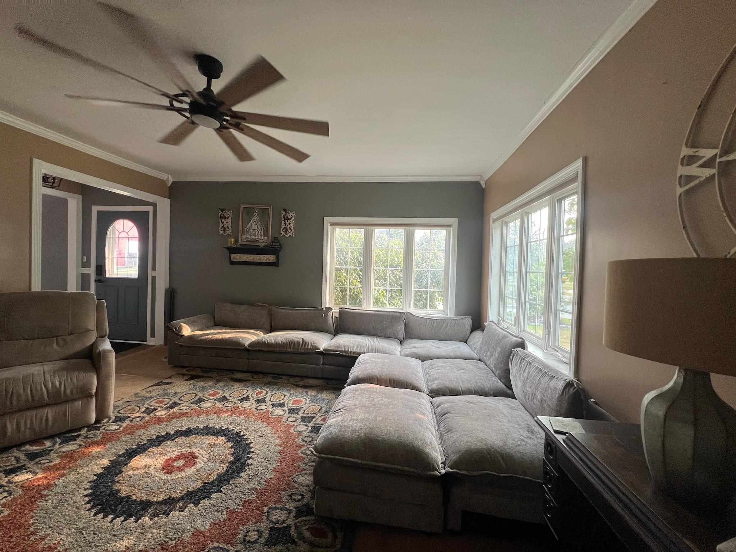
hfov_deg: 106.2
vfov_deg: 89.9
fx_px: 276
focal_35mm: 13
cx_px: 368
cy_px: 276
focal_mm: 1.57
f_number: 1.8
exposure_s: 1/99
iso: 125
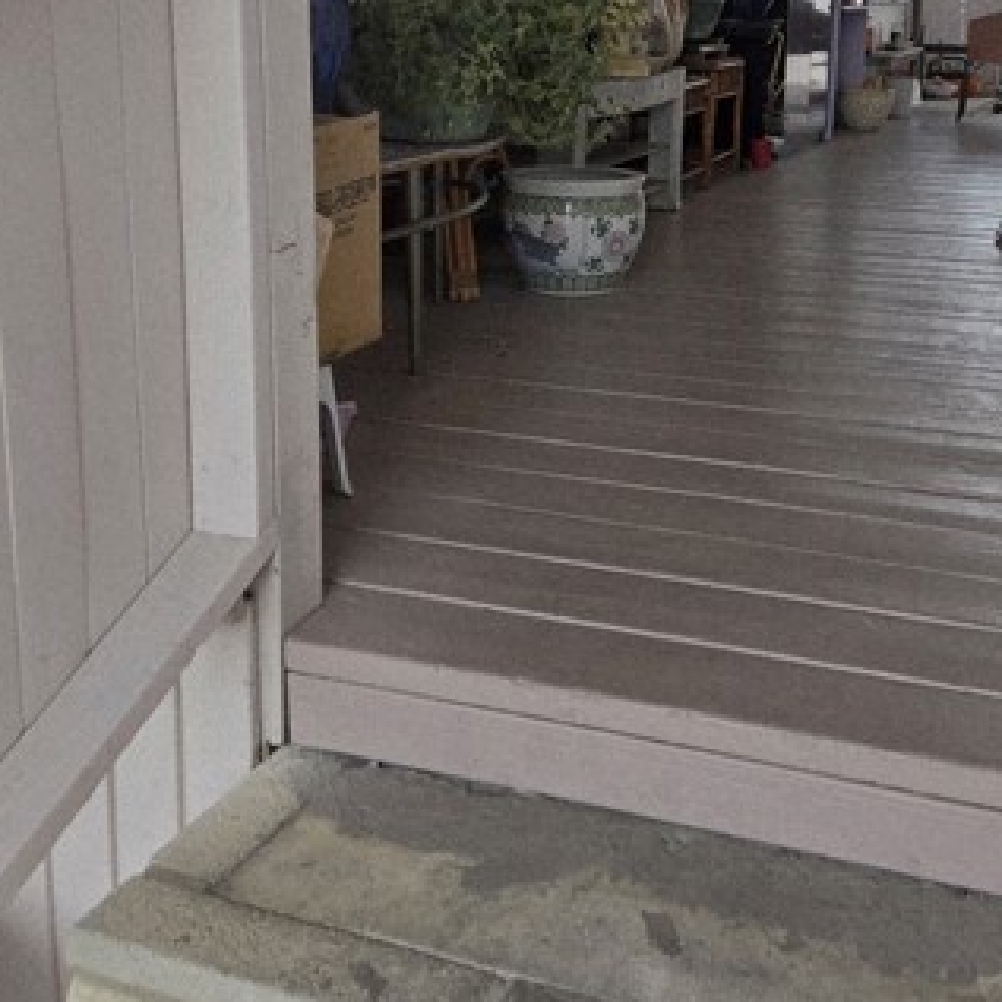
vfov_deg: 39.8
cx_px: 661
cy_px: 253
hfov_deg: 40.5
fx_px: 1343
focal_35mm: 41
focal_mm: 5.4
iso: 32
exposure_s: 1/182
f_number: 1.8
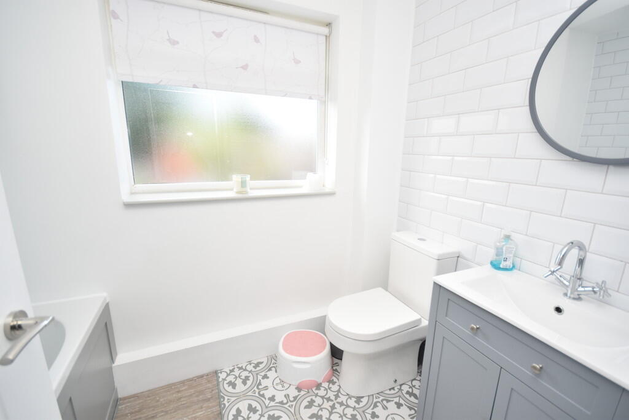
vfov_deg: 77.3
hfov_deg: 100.4
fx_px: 262
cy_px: 210
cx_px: 314
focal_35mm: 15
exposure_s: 1/200
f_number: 5
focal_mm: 10
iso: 450
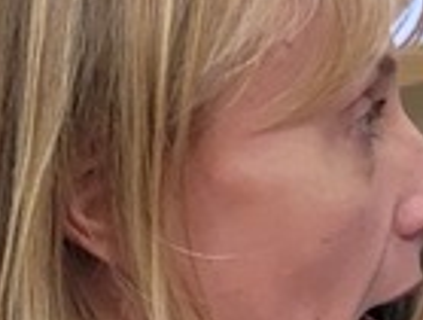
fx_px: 2340
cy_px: 716
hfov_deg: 8.9
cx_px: 1169
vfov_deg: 7.4
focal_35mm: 191
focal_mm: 5.4
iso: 160
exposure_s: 1/120
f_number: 1.8
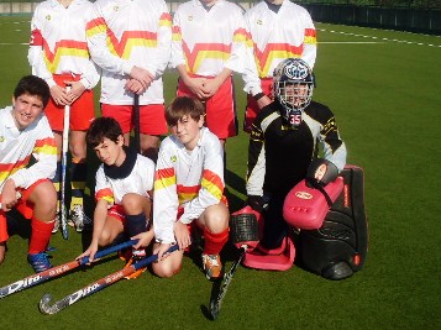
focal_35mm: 60
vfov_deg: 24.0
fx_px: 764
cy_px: 72
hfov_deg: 32.0
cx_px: 150
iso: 80
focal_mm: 6.3
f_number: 8.4
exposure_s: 1/350
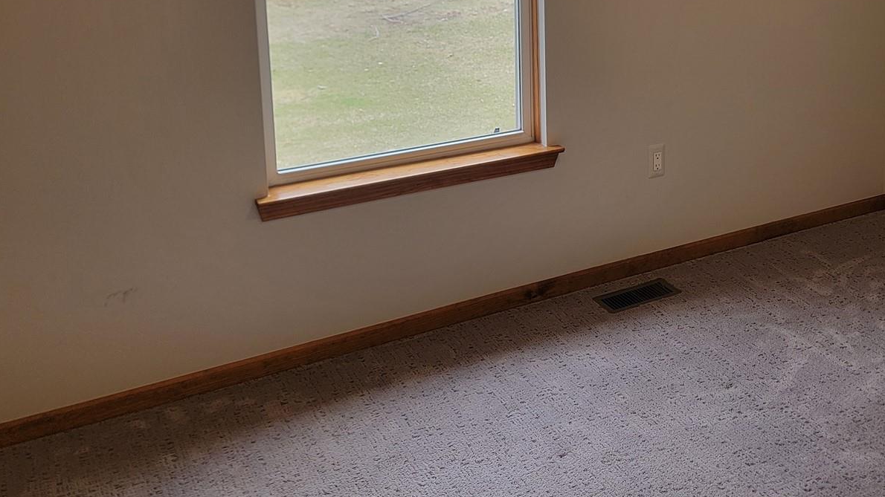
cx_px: 686
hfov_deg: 43.7
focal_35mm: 45
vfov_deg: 25.2
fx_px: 1056
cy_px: 1
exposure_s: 1/120
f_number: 1.8
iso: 80
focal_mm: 6.7
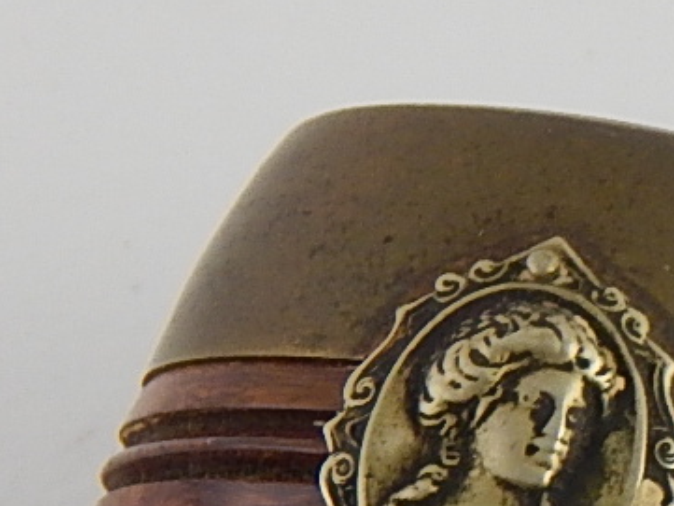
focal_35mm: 377
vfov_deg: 3.9
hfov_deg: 5.2
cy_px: 575
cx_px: 1193
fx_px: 7343
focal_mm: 15.3
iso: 220
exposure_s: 1/30
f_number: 4.3
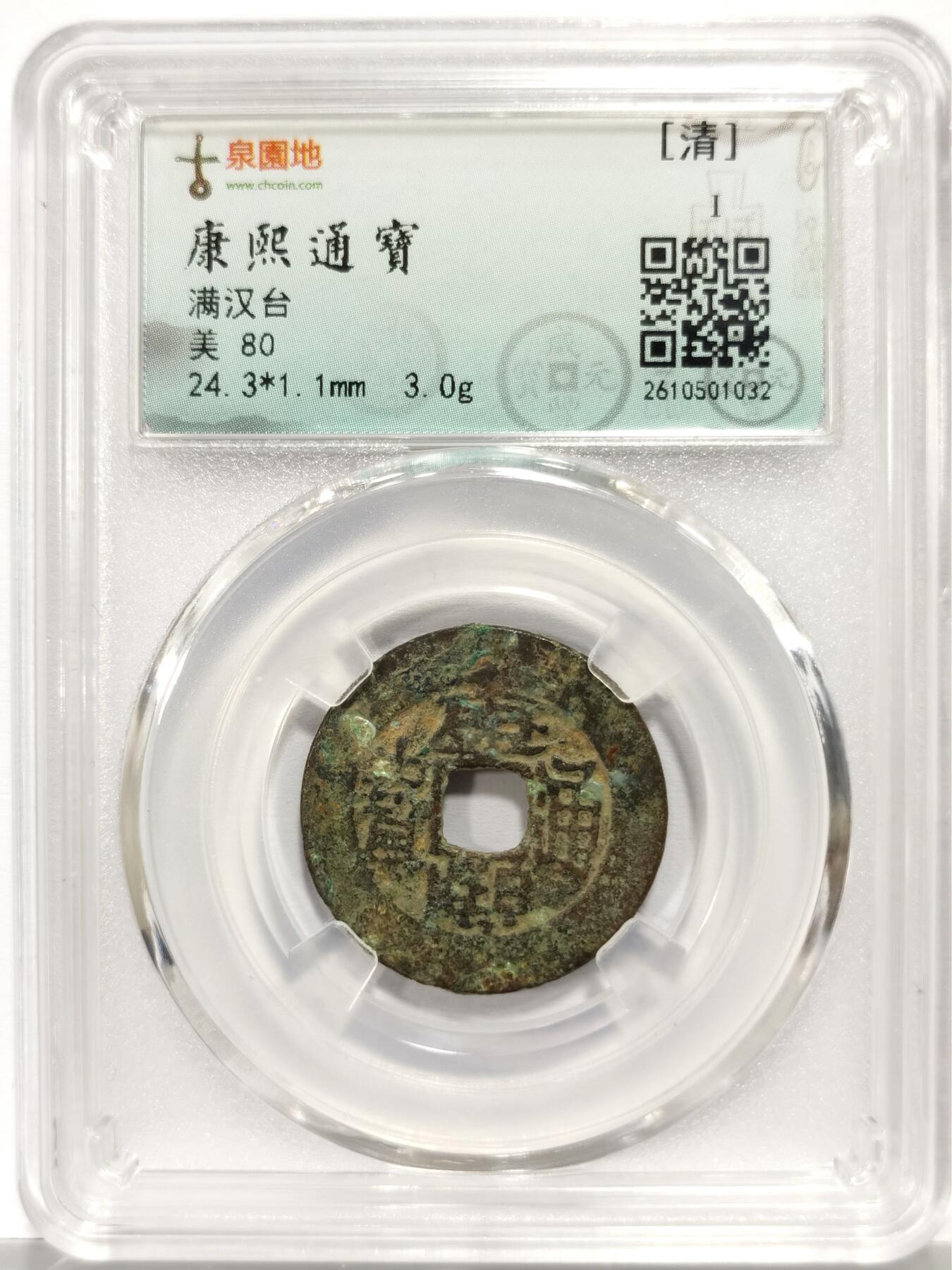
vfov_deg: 35.5
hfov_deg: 27.0
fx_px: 1980
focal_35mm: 54
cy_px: 635
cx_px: 476
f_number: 16
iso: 160
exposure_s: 1/100
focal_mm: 5.56
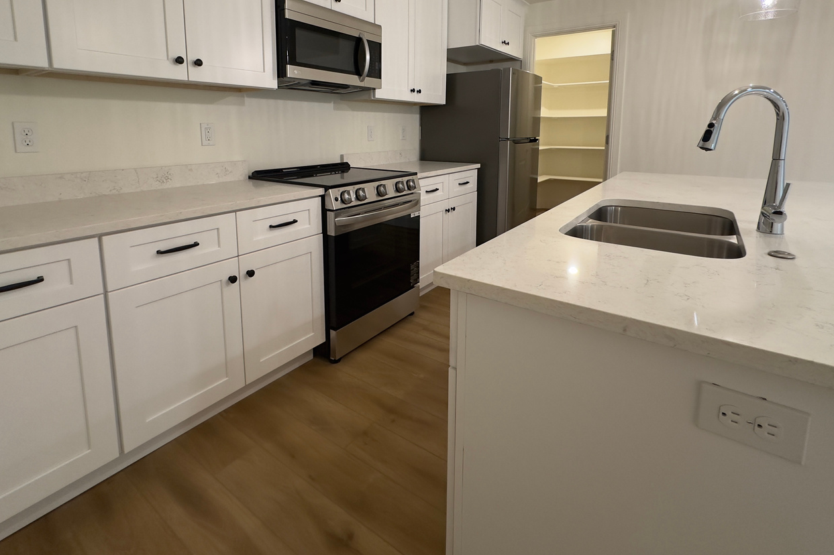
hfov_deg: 90.0
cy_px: 182
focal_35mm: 18
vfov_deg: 65.5
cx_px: 403
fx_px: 417
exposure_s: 1/60
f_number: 2.2
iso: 200
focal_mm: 2.22
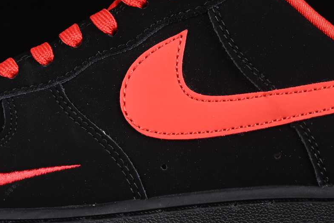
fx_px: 2467
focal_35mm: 266
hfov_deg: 7.7
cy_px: 57
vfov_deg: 5.2
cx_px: 133
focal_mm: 50
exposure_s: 1/60
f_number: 6.3
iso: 160
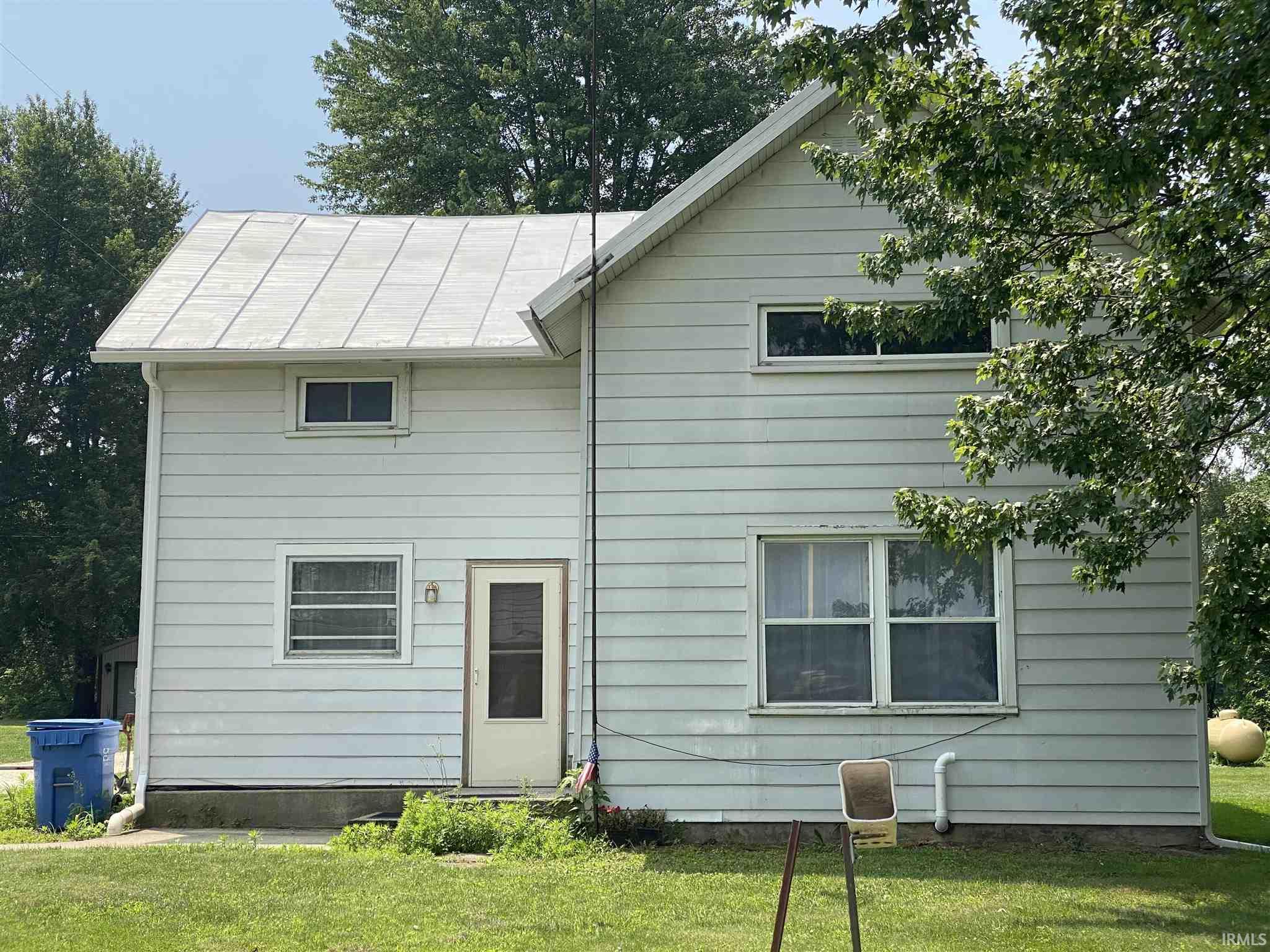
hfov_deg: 36.8
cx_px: 635
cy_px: 476
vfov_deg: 28.0
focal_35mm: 52
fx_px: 1908
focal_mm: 6
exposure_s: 1/1712
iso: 20
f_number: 2
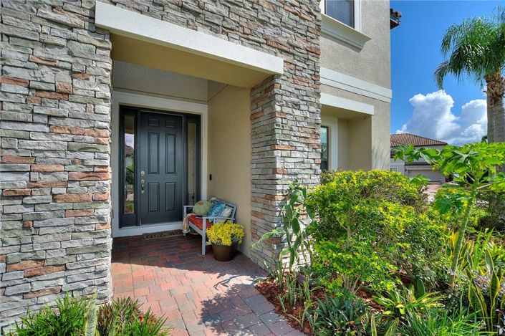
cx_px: 252
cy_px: 168
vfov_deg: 77.2
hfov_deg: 100.4
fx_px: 210
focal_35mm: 15
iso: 100
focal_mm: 10
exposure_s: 1/400
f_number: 4.5
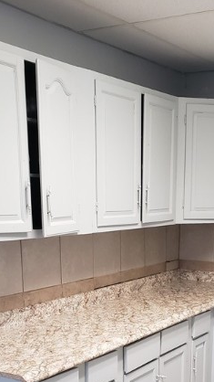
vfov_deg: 37.5
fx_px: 525
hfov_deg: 22.9
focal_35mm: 52
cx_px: 158
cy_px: 335
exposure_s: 1/60
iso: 200
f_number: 2.4
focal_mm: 4.3
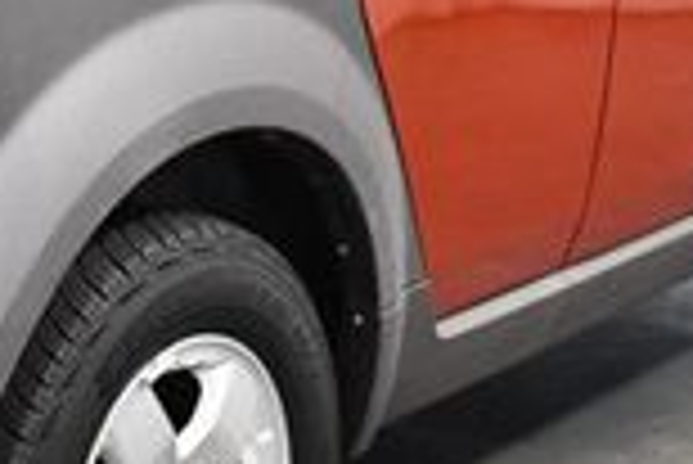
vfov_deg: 9.1
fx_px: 2890
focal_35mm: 150
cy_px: 9
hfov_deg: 13.4
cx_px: -32
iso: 2000
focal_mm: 18
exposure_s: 1/125
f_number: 3.5
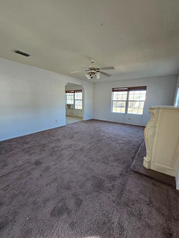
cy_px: 122
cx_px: 88
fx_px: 96
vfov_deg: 102.0
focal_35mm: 14
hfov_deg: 85.7
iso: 100
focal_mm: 1.7
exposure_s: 1/60
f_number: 2.2
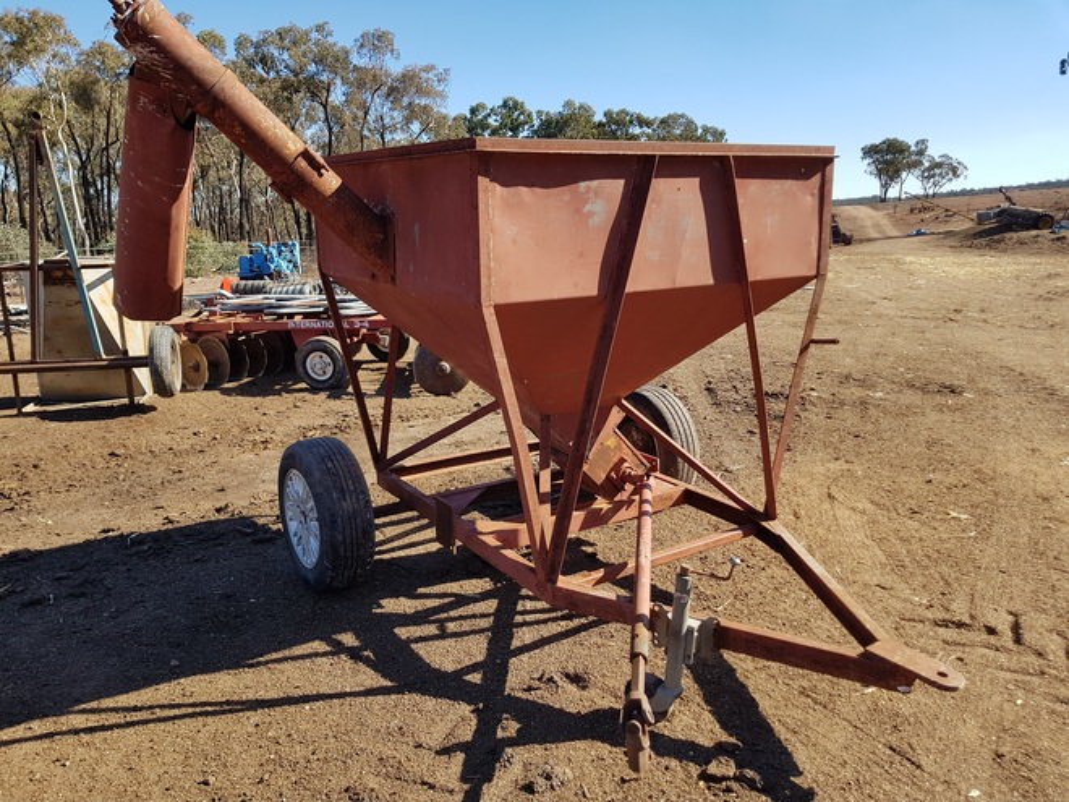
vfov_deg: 53.1
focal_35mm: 26
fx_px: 803
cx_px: 534
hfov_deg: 67.3
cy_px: 401
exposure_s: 1/1240
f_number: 1.7
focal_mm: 4.2
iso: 40
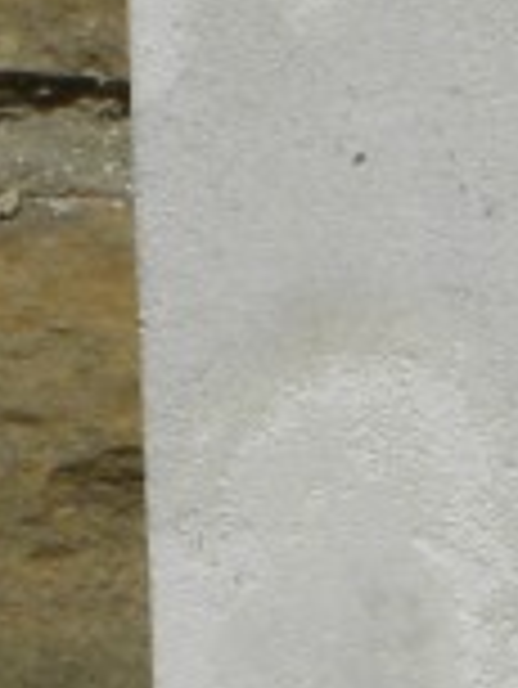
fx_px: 10002
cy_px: 908
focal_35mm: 502
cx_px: 1644
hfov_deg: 2.9
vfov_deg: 3.9
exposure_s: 1/617
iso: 64
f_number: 7.1
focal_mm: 13.4
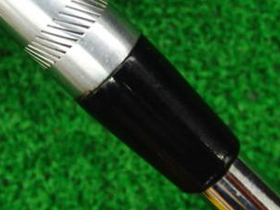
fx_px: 639
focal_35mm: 79
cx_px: 80
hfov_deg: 24.5
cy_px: 32
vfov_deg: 18.4
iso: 400
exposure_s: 1/50
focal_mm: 6.42
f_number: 3.6
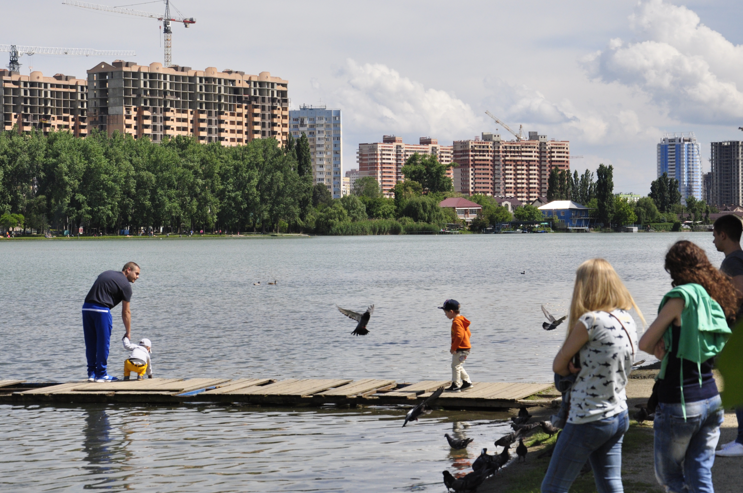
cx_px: 316
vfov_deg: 15.0
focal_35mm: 91
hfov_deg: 22.4
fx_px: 1876
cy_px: 206
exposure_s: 1/4000
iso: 640
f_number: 8
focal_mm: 50
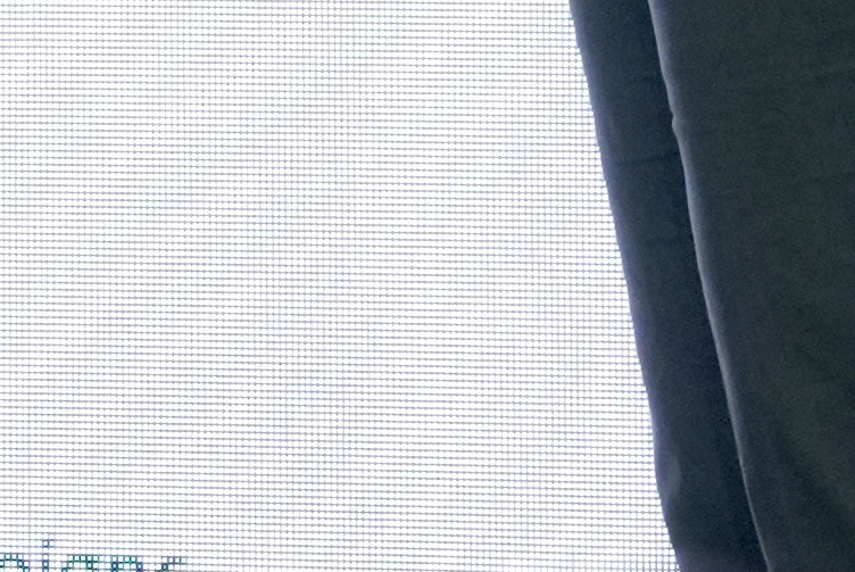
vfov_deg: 1.5
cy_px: -977
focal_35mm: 941
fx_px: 22370
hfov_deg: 2.2
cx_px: 83
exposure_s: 1/320
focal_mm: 167
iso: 6400
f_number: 10
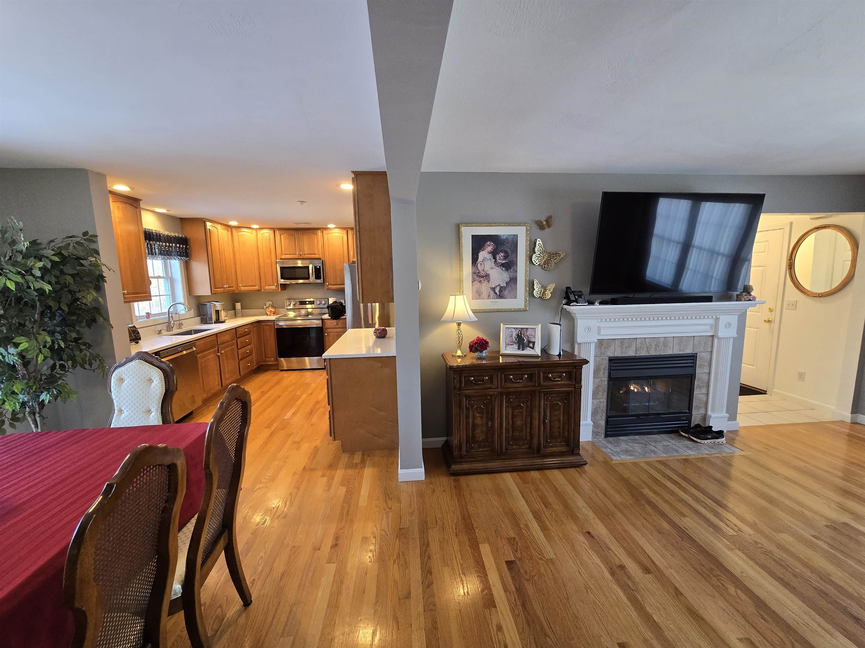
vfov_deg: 89.9
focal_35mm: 13
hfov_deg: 106.2
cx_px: 432
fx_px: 325
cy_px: 324
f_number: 2.2
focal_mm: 2.2
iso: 200
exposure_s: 1/60
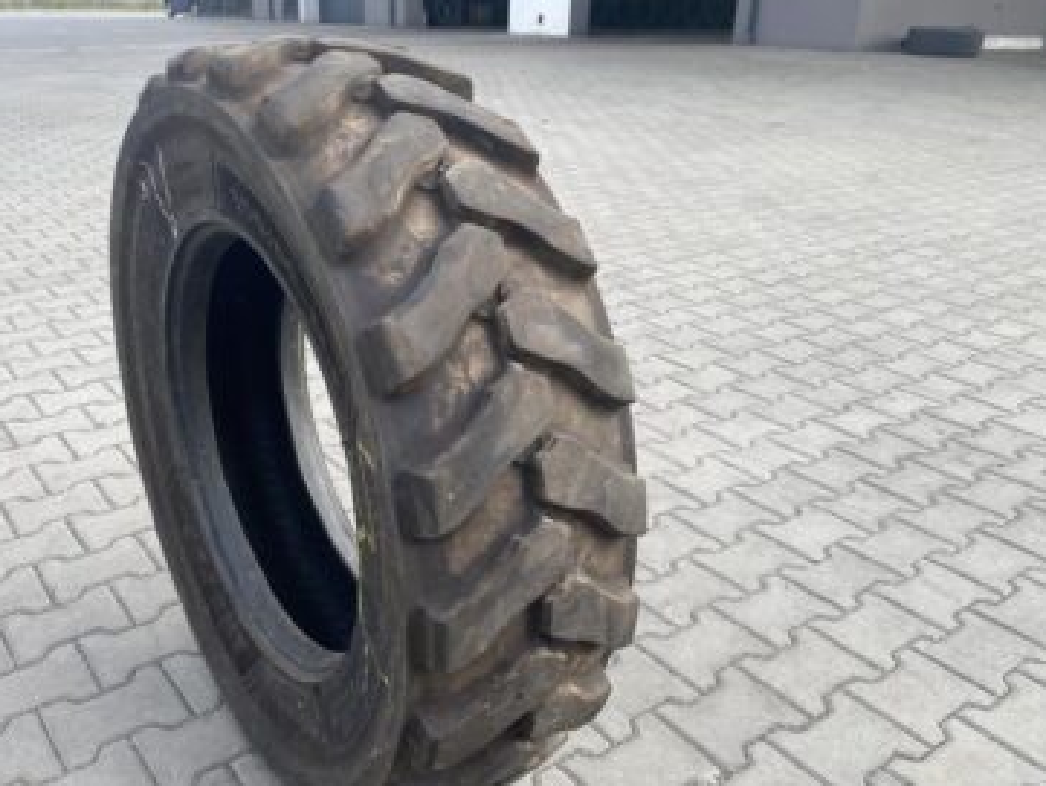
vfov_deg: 45.4
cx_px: 458
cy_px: 445
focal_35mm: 31
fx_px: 937
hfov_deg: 58.2
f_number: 1.8
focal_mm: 4.25
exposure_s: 1/513
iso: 32
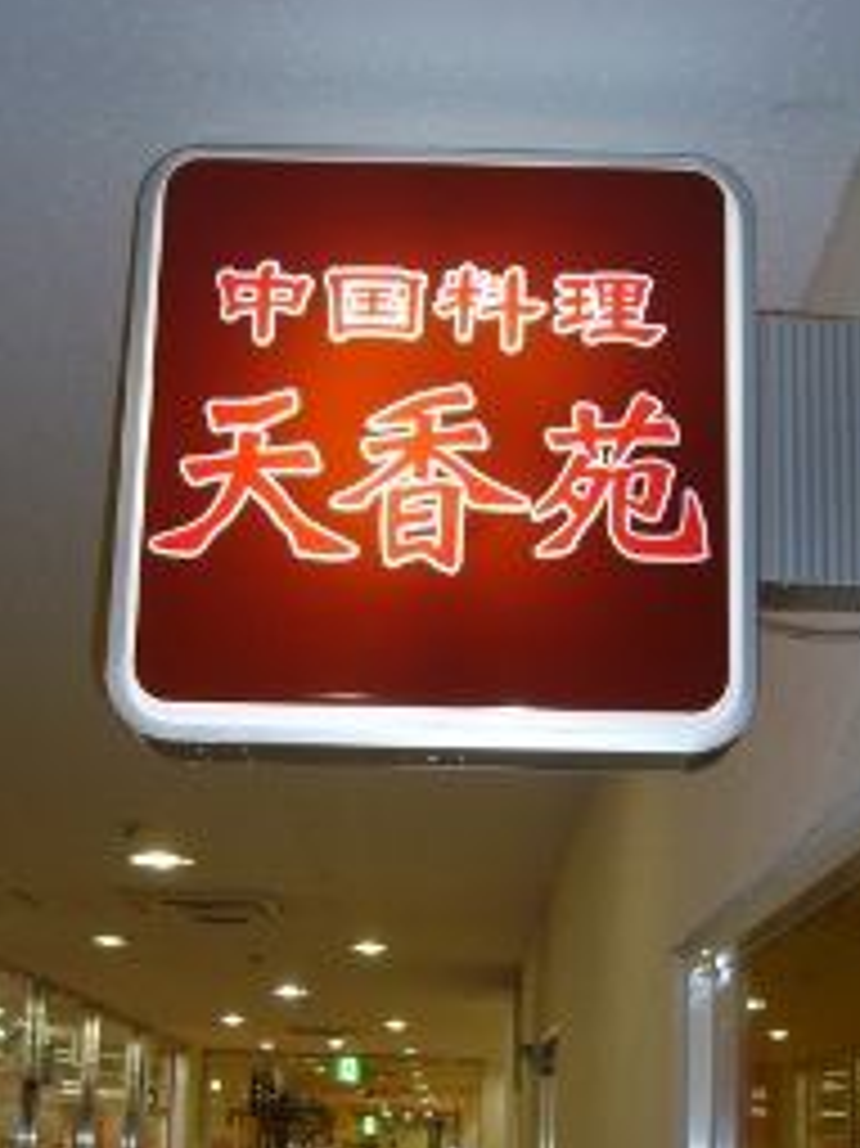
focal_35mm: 55
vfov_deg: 34.8
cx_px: 527
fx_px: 1823
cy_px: 720
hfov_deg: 26.5
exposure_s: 1/60
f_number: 2.8
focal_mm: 5.8
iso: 100
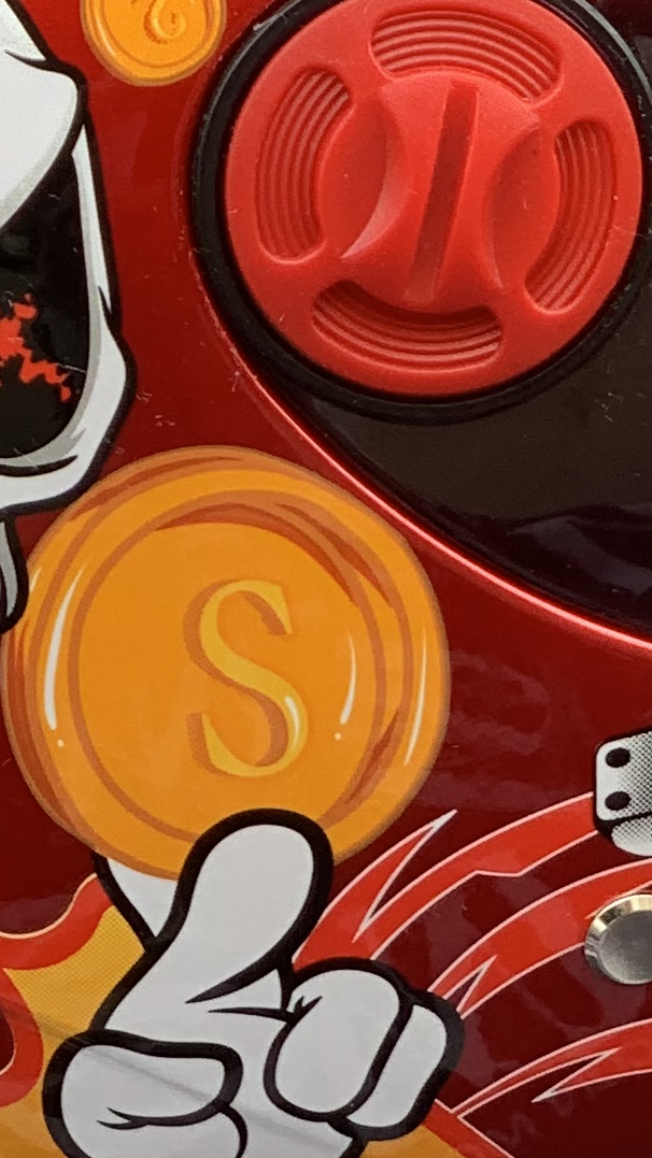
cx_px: 215
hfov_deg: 5.7
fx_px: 6514
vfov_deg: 9.9
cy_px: -481
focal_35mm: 212
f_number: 2.4
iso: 32
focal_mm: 6
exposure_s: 1/122
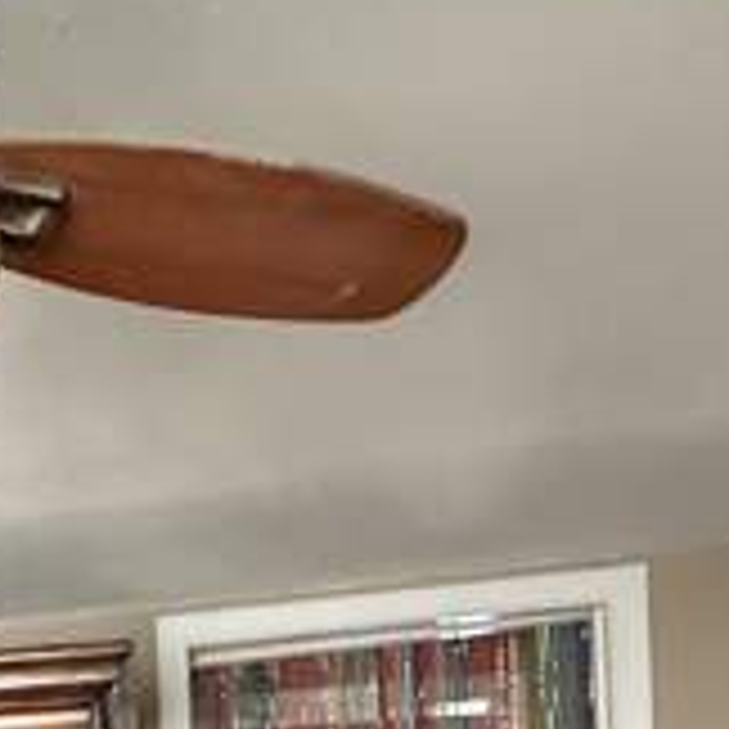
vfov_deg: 23.1
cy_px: 1076
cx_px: -248
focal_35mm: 61
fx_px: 1453
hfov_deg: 24.2
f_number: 2.2
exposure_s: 1/60
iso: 1000
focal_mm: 2.22
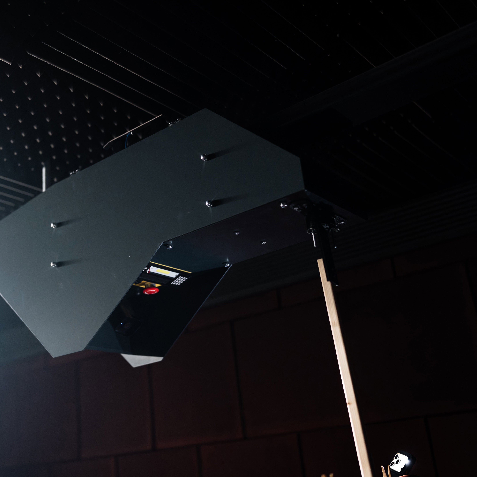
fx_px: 702
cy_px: 237
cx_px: 141
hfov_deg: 37.0
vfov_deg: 37.6
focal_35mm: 45
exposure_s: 1/160
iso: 800
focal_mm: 35
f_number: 1.4
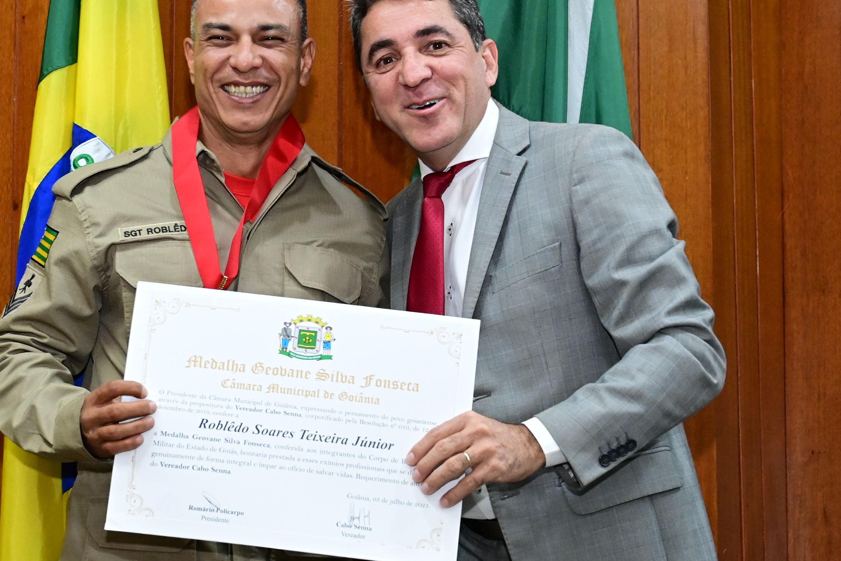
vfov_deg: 14.0
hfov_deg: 20.8
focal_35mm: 98
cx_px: 298
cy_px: 268
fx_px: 2289
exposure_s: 1/125
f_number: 4.5
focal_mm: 49
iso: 4000
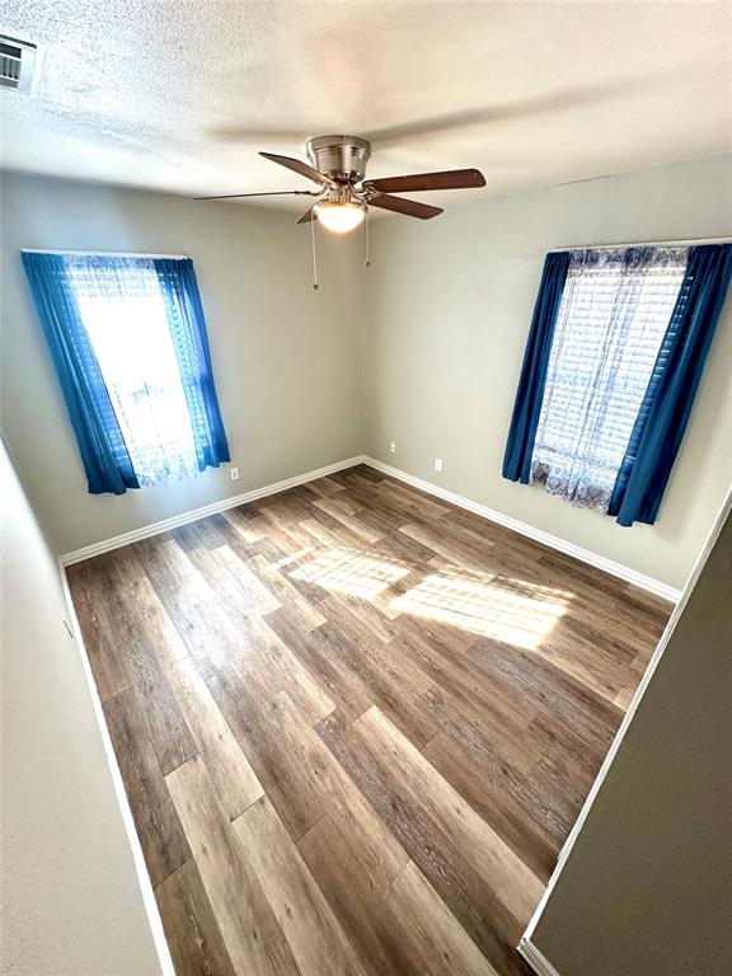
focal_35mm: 14
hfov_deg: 85.7
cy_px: 488
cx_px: 366
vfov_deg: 102.1
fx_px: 395
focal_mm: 2.22
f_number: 2.2
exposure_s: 1/60
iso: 160
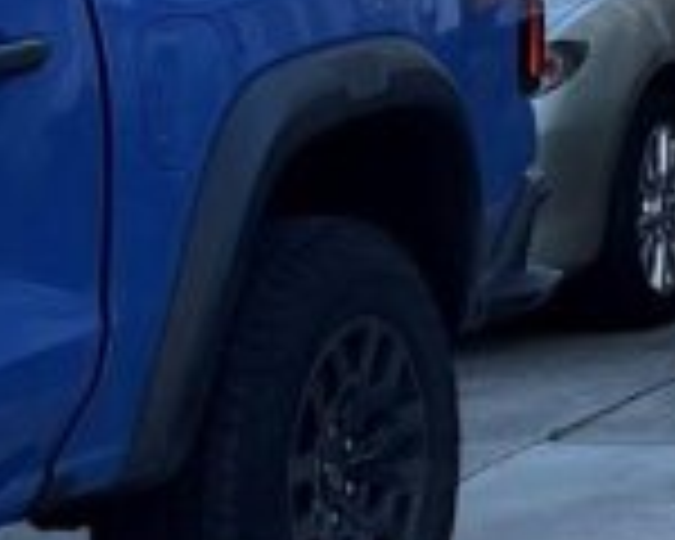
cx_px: 1786
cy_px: -324
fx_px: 3736
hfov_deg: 9.0
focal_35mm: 187
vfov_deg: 8.1
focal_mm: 6.76
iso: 100
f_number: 1.78
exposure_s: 1/1812
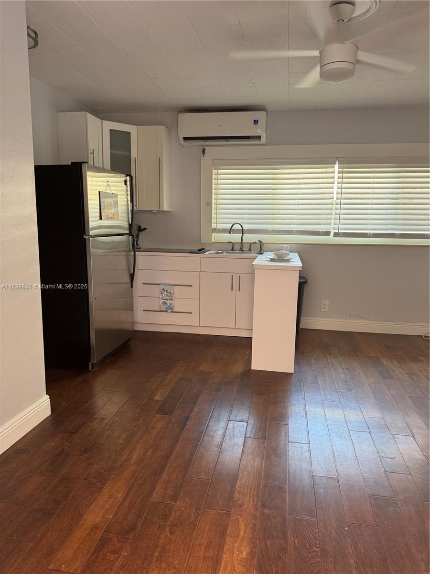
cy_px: 287
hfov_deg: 56.8
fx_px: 398
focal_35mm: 24
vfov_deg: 71.6
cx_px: 215
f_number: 1.78
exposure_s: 1/74
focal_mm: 6.76
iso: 200
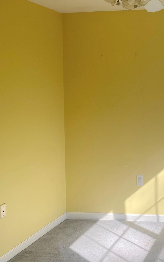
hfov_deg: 23.6
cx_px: 208
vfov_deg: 40.6
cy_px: 89
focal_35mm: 49
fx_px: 350
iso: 64
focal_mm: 4.25
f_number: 1.8
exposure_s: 1/122
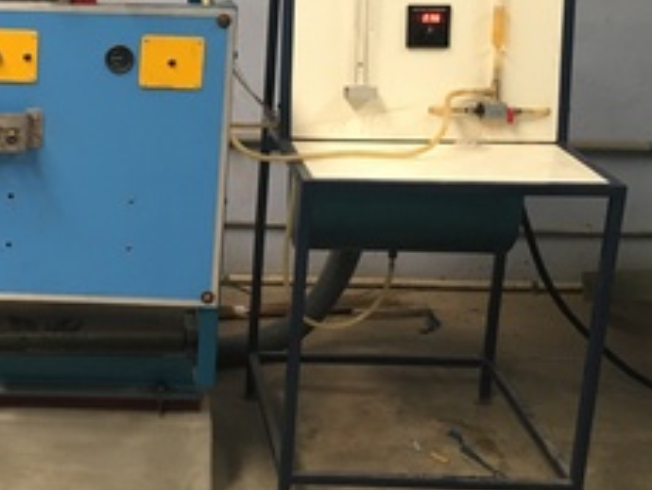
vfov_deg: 23.3
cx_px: 71
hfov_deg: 29.5
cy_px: 180
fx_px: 1188
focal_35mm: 63
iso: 125
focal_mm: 4.15
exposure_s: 1/33
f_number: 2.2
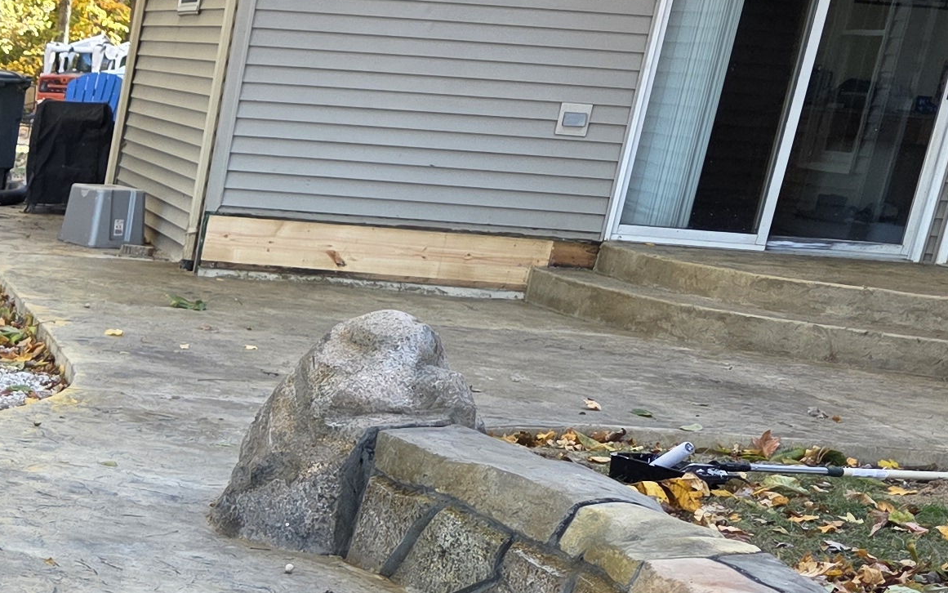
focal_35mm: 84
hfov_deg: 21.2
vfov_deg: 14.6
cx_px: -434
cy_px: 849
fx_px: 2171
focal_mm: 6.3
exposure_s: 1/180
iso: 100
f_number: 1.7
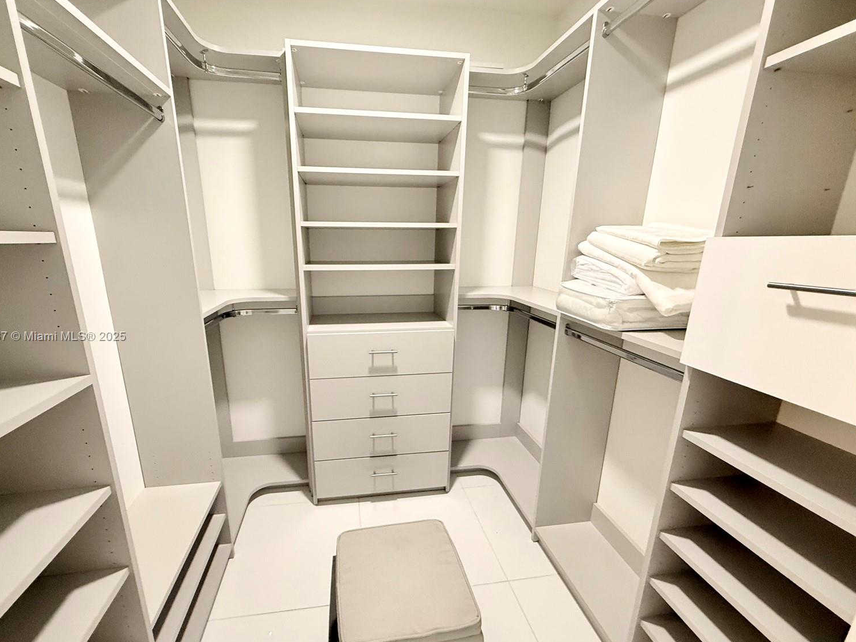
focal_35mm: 15
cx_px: 401
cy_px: 337
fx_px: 371
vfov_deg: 81.7
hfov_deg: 98.0
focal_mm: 2.22
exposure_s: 1/60
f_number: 2.2
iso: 500
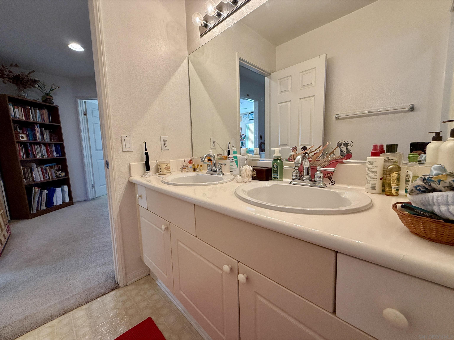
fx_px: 184
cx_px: 227
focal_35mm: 14
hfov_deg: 102.1
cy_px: 170
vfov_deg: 85.7
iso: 125
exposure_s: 1/120
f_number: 2.2
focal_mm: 2.22
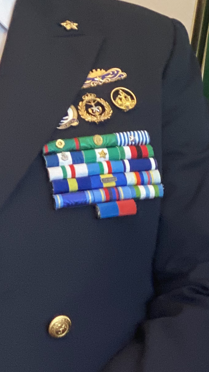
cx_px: 46
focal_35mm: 190
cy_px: 35
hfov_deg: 6.4
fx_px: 1872
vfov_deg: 11.3
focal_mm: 6
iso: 160
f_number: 2
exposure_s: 1/50
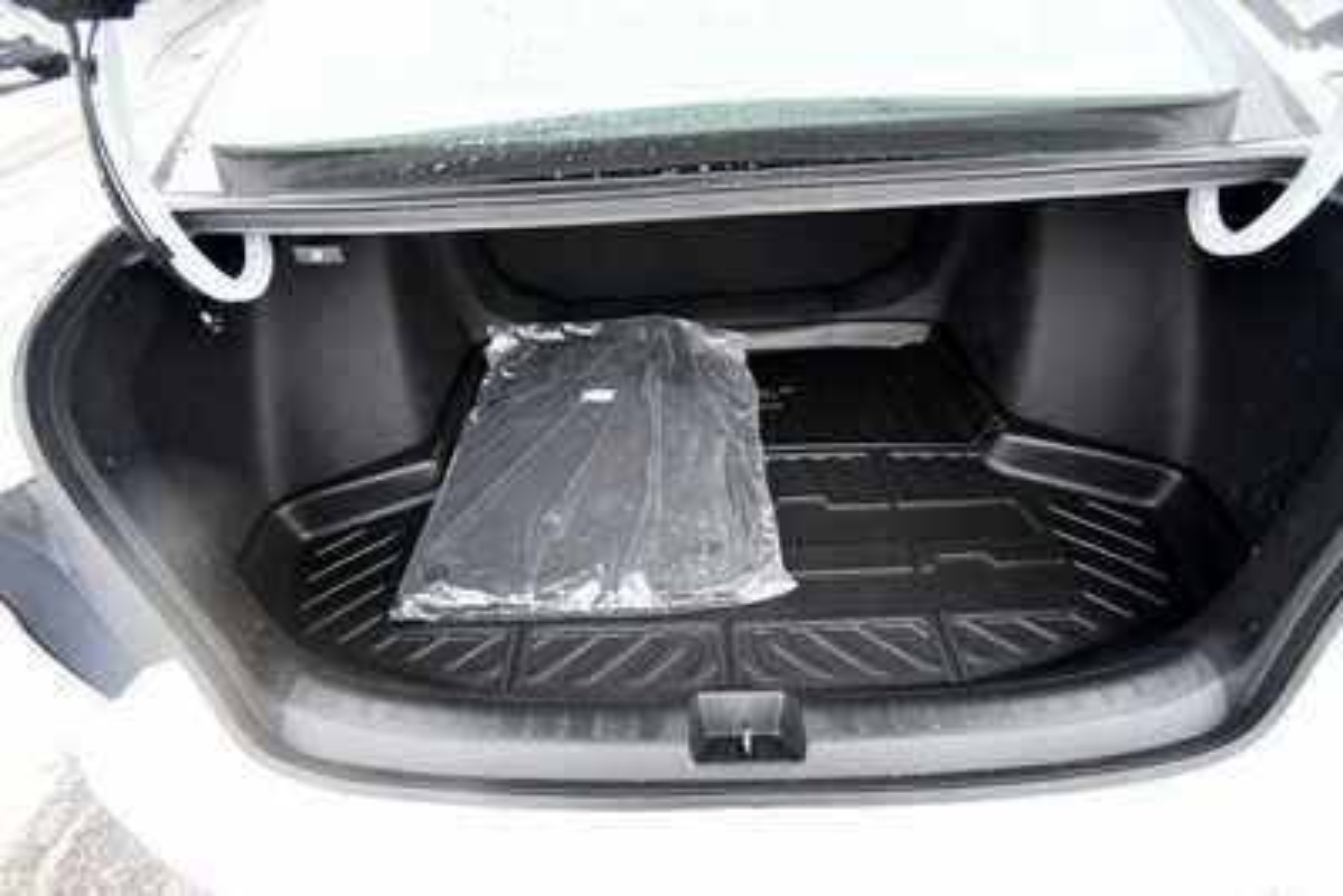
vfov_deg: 77.4
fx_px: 560
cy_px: 448
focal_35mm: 15
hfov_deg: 100.4
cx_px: 672
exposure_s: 1/160
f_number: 4.5
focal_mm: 10
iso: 800
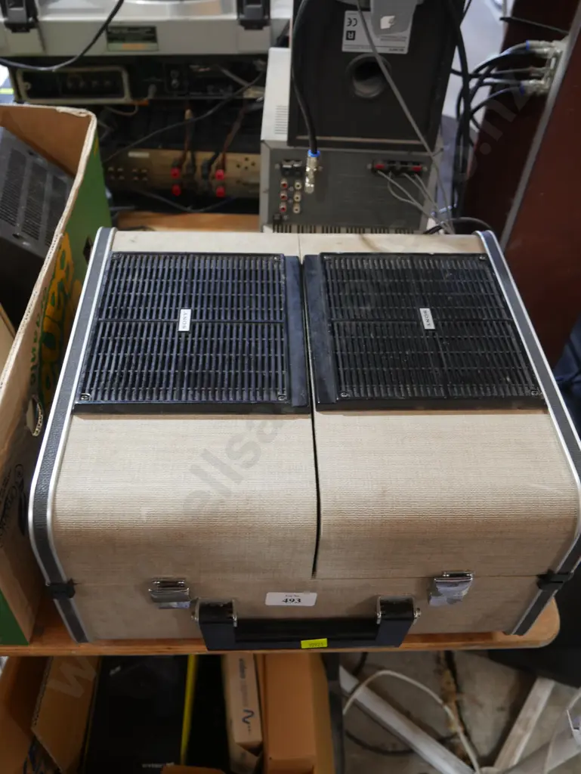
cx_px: 290
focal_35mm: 30
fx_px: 671
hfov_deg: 46.8
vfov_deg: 59.9
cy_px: 387
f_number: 3.6
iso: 500
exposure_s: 1/60
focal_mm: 15
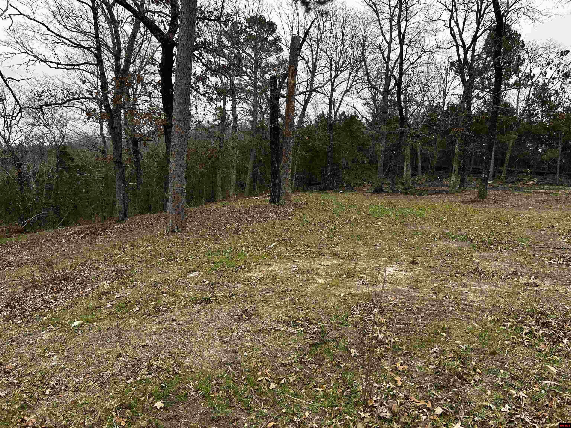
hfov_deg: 67.3
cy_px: 214
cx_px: 286
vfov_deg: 53.1
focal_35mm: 26
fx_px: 429
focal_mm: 5.7
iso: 50
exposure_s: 1/563
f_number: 1.5
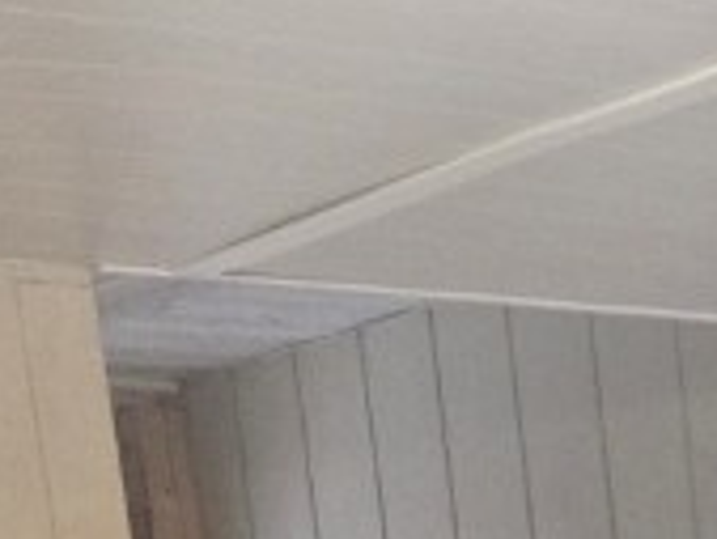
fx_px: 2881
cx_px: 1307
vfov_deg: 9.1
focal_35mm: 139
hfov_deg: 12.8
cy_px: 1473
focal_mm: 5.4
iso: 1000
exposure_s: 1/120
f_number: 1.8
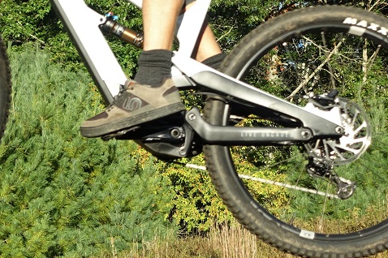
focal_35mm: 103
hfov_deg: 19.2
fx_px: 1109
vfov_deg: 13.3
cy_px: 155
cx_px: -7
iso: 200
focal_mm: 15.1
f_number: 2.8
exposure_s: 1/1250
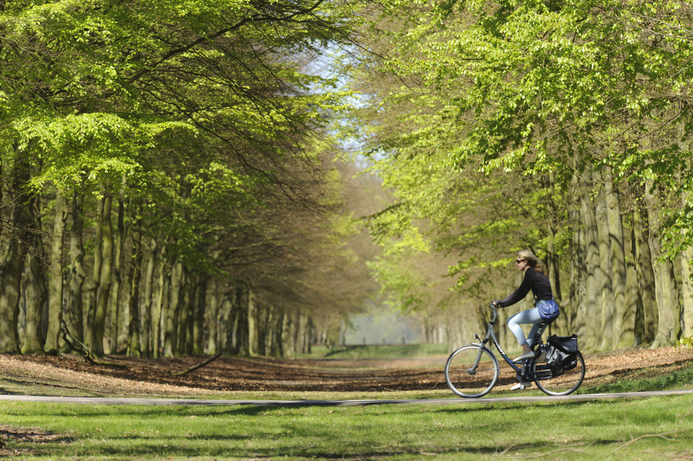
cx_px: 346
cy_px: 230
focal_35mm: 270
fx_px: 5193
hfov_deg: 7.6
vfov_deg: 5.1
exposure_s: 1/500
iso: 320
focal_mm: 270
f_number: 5.6
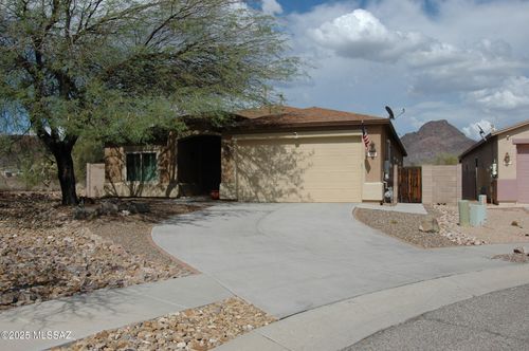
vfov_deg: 43.5
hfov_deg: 62.0
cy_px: 176
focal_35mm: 30
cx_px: 264
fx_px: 440
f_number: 11
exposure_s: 1/500
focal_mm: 20
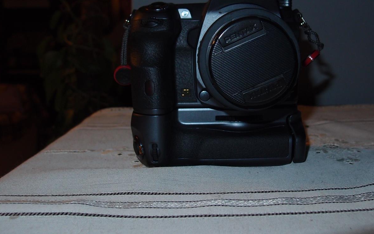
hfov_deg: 53.7
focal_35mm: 36
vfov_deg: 35.1
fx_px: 367
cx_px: 219
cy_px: 87
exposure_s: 1/30
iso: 200
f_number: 2.2
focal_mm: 6
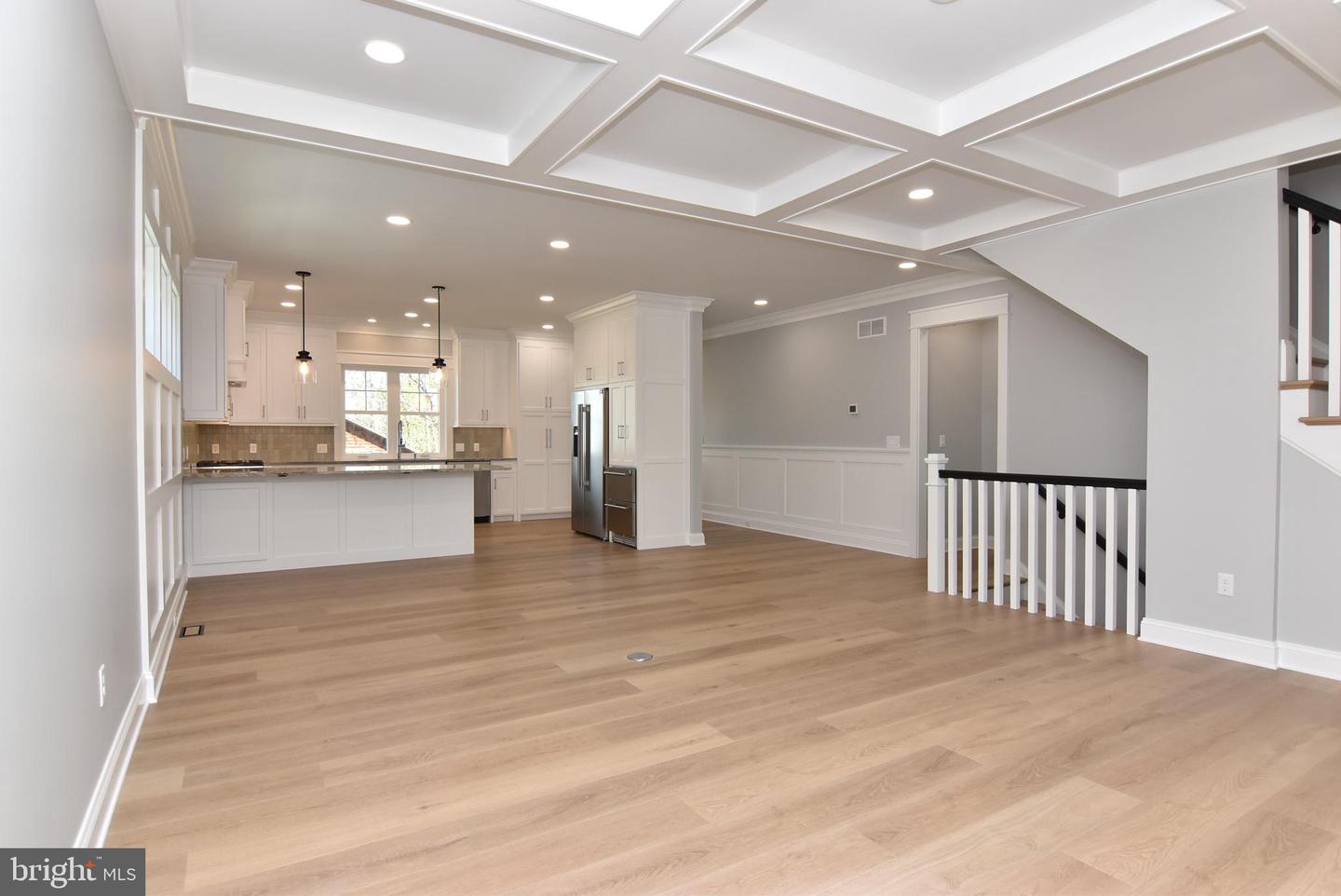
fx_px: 671
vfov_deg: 67.5
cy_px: 448
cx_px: 670
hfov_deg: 90.0
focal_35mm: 18
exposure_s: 1/100
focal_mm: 12
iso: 500
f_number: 7.1
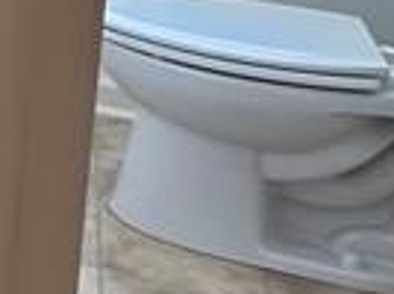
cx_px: -706
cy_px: -226
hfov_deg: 12.0
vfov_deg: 12.6
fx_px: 1216
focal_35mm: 107
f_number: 2.2
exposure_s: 1/120
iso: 250
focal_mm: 2.22
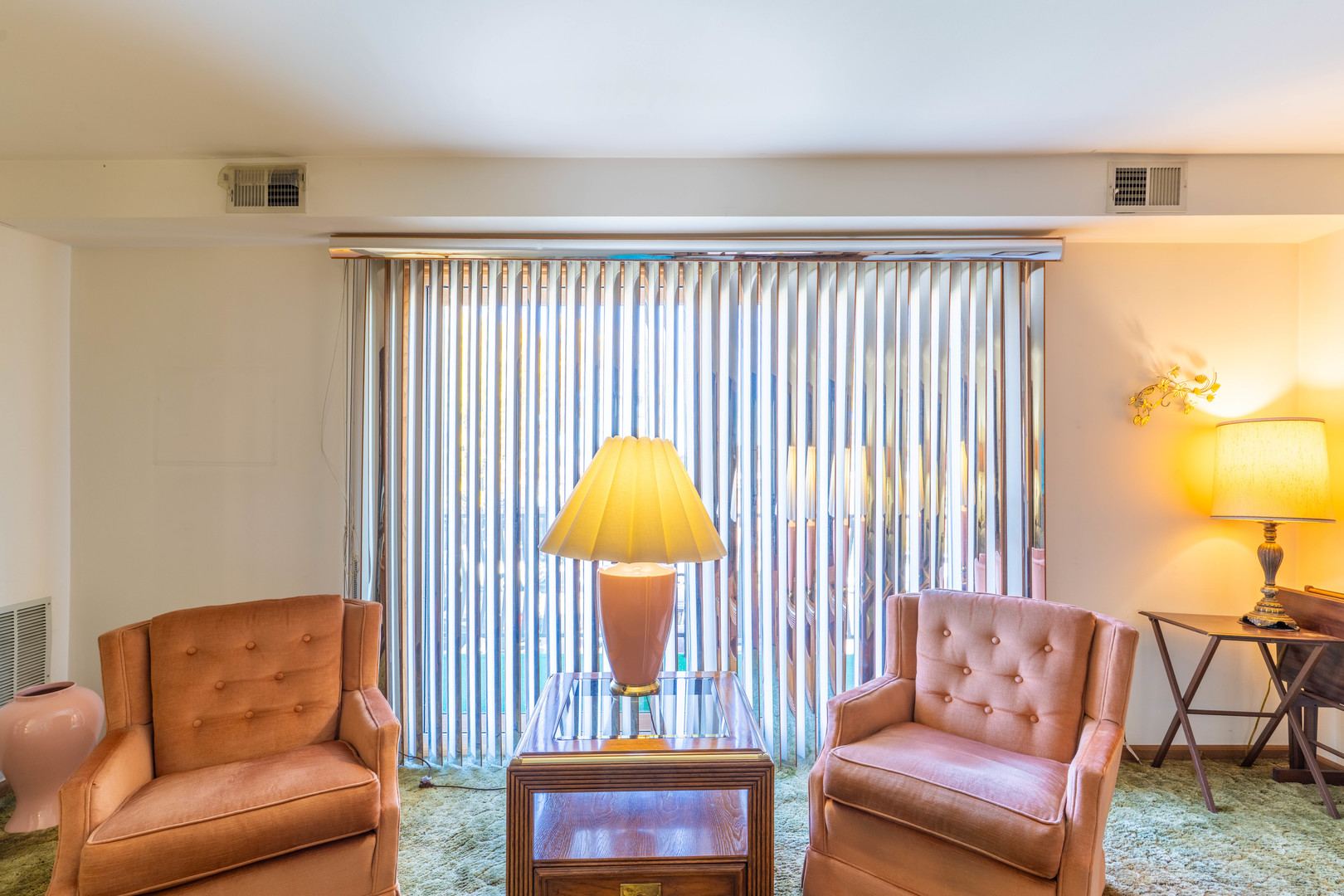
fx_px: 635
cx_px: 672
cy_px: 448
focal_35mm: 17
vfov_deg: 70.4
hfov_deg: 93.3
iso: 125
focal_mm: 17
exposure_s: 1/10
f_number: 9
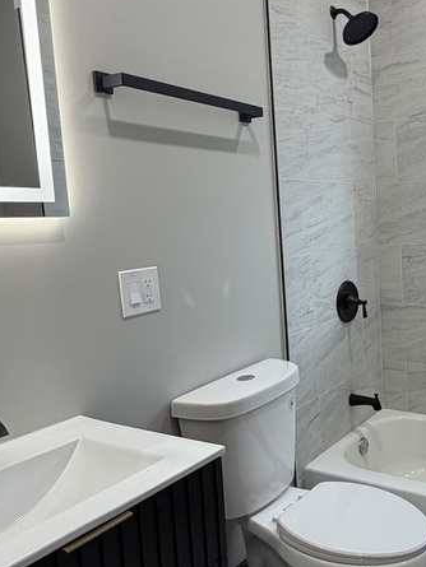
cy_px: 283
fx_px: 558
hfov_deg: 39.4
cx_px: 367
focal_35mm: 34
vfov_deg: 53.9
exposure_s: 1/120
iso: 160
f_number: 2.2
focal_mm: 2.22
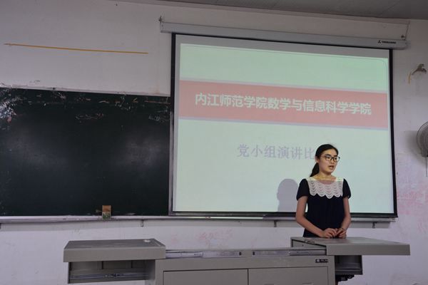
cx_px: 214
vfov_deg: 29.9
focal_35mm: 45
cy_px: 142
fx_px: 535
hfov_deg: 43.6
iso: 500
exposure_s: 1/15
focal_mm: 30
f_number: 8
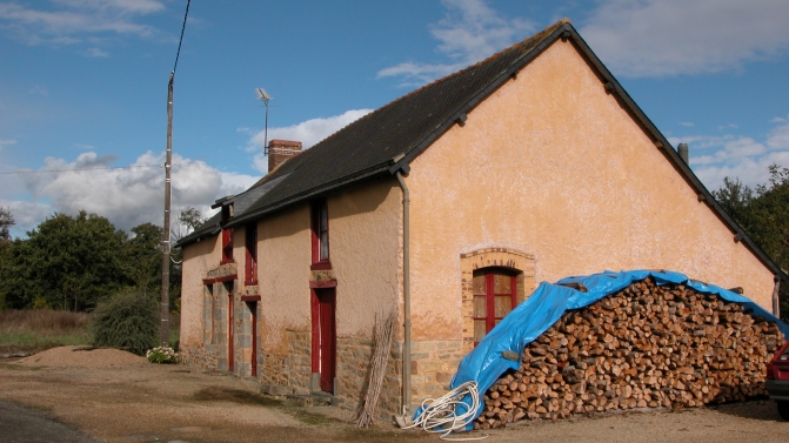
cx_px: 395
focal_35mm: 41
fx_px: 858
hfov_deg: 49.4
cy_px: 224
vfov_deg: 29.0
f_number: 8
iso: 100
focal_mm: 9.5
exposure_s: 1/418
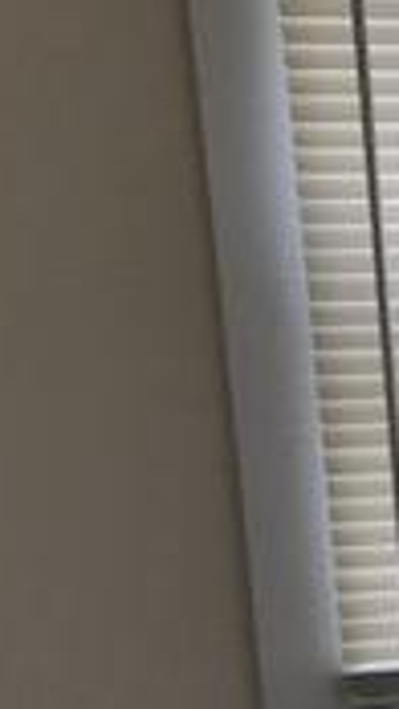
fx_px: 2105
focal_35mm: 112
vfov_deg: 18.4
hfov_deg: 9.1
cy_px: 782
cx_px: 1124
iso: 20
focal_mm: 3.99
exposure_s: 1/281
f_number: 1.8
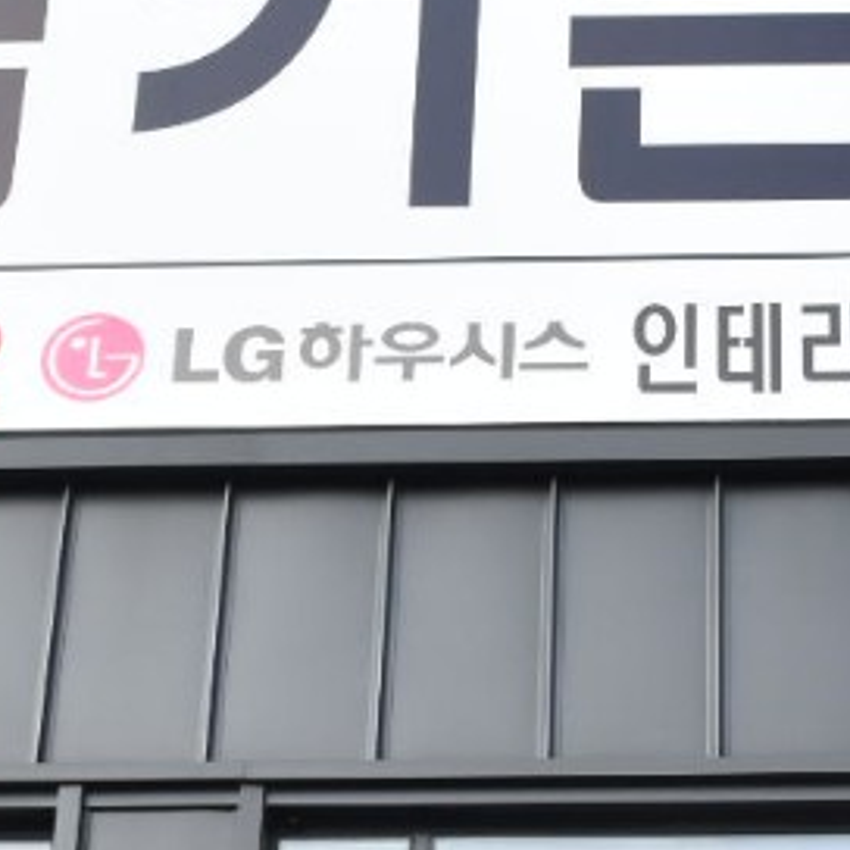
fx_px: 3000
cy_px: 733
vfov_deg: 16.0
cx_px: 756
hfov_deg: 15.9
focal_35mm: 108
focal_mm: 18
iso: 400
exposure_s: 1/250
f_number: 8
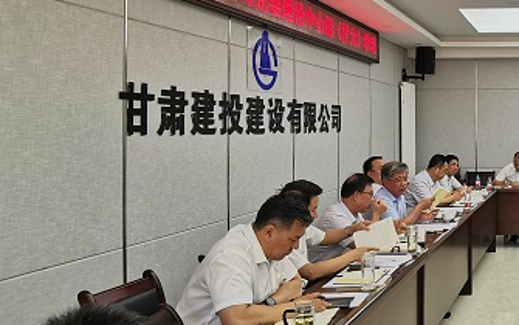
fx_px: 609
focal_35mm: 43
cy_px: 113
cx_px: 550
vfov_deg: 29.7
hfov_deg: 39.2
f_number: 2.2
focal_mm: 2.26
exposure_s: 1/99.9
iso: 64
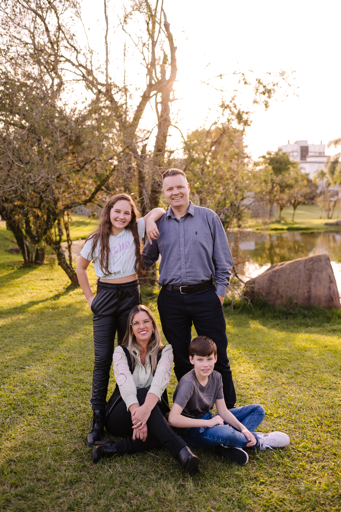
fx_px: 498
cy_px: 256
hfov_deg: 37.8
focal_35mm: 35
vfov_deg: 54.5
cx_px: 170
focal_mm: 35
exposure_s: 1/1000
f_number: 2.8
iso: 400
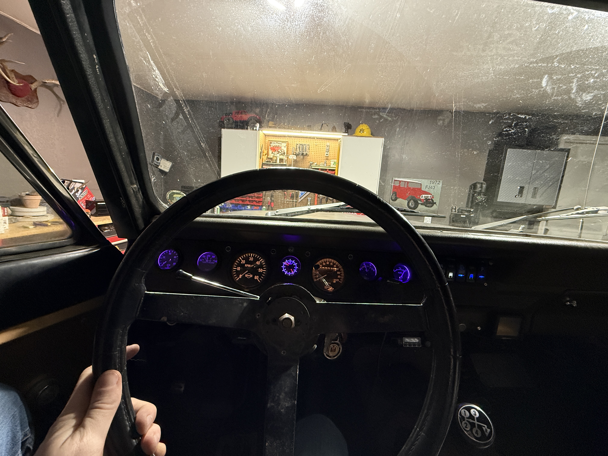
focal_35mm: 14
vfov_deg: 85.7
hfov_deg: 102.1
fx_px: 246
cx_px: 304
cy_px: 228
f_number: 2.2
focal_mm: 2.22
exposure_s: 1/60
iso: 400
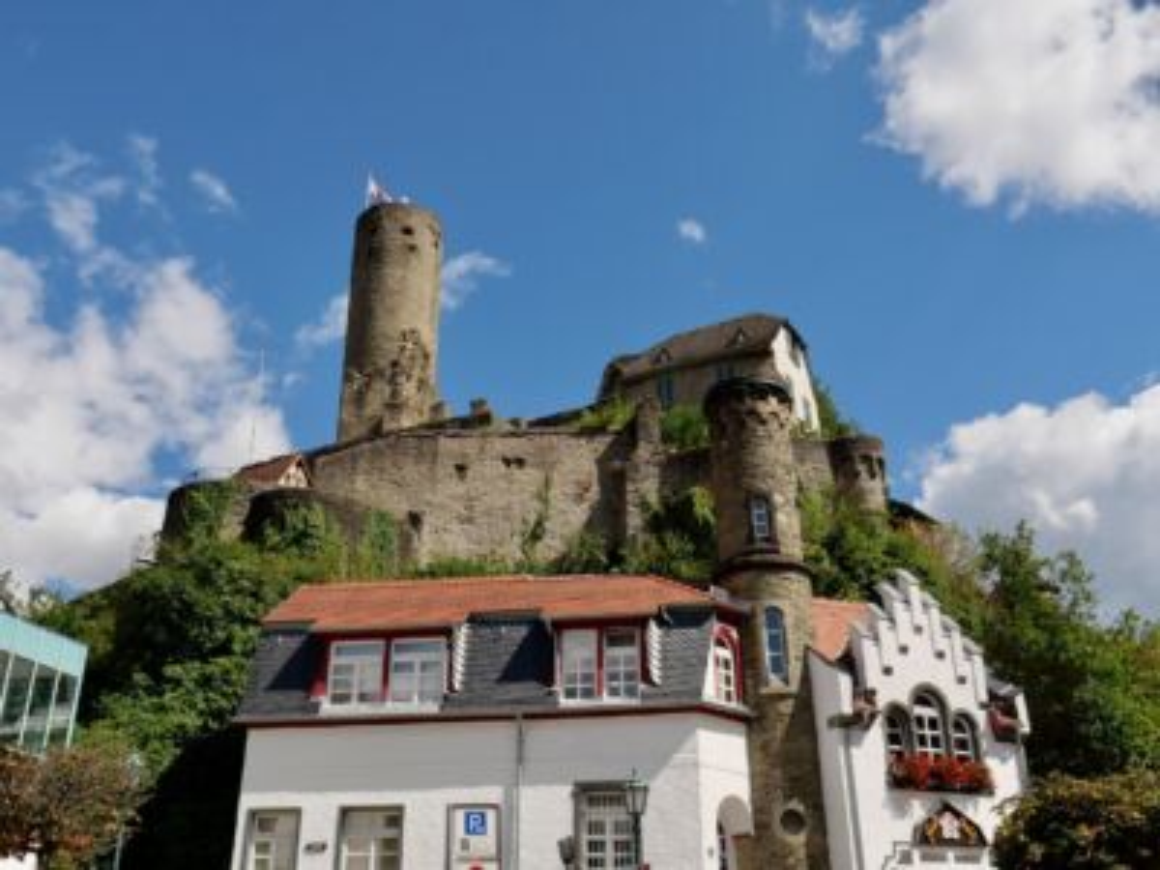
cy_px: 435
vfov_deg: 44.2
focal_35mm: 32
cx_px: 580
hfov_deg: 56.8
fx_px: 1072
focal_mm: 16
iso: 200
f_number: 11
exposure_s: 1/320
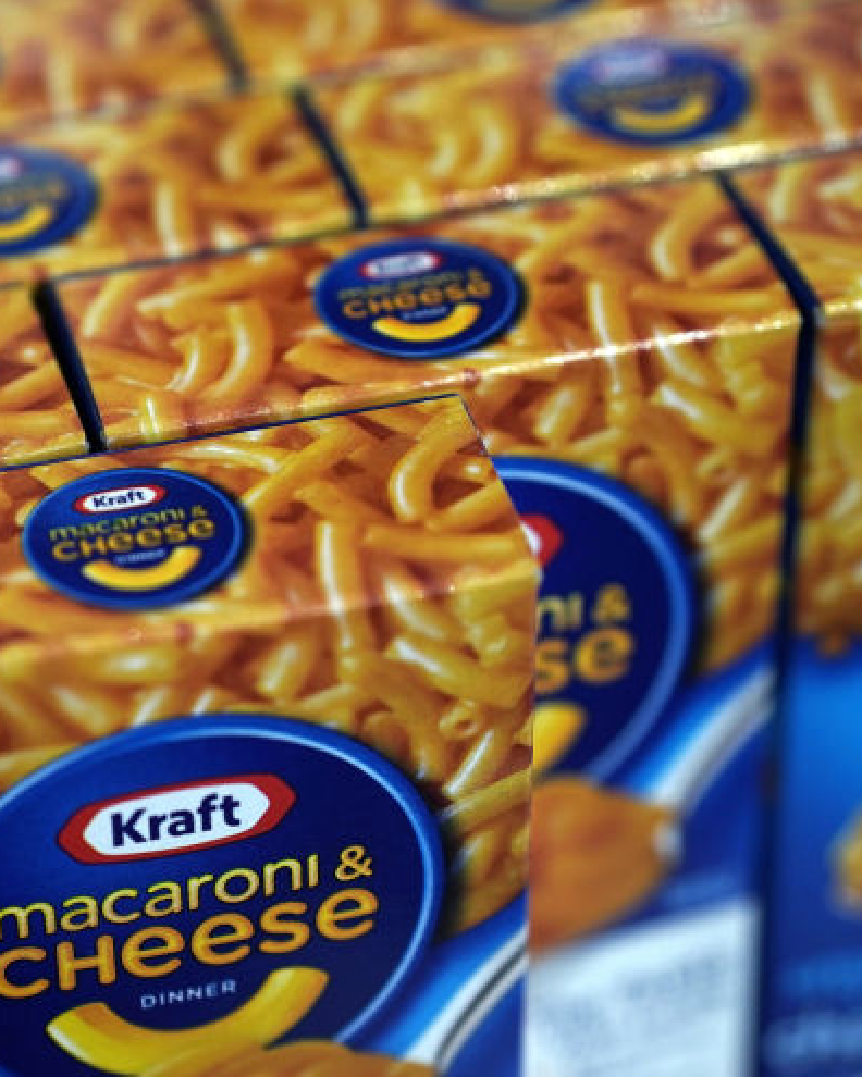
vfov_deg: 19.8
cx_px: 181
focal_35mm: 97
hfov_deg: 15.8
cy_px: 602
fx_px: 3093
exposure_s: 1/250
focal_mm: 50
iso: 800
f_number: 1.8
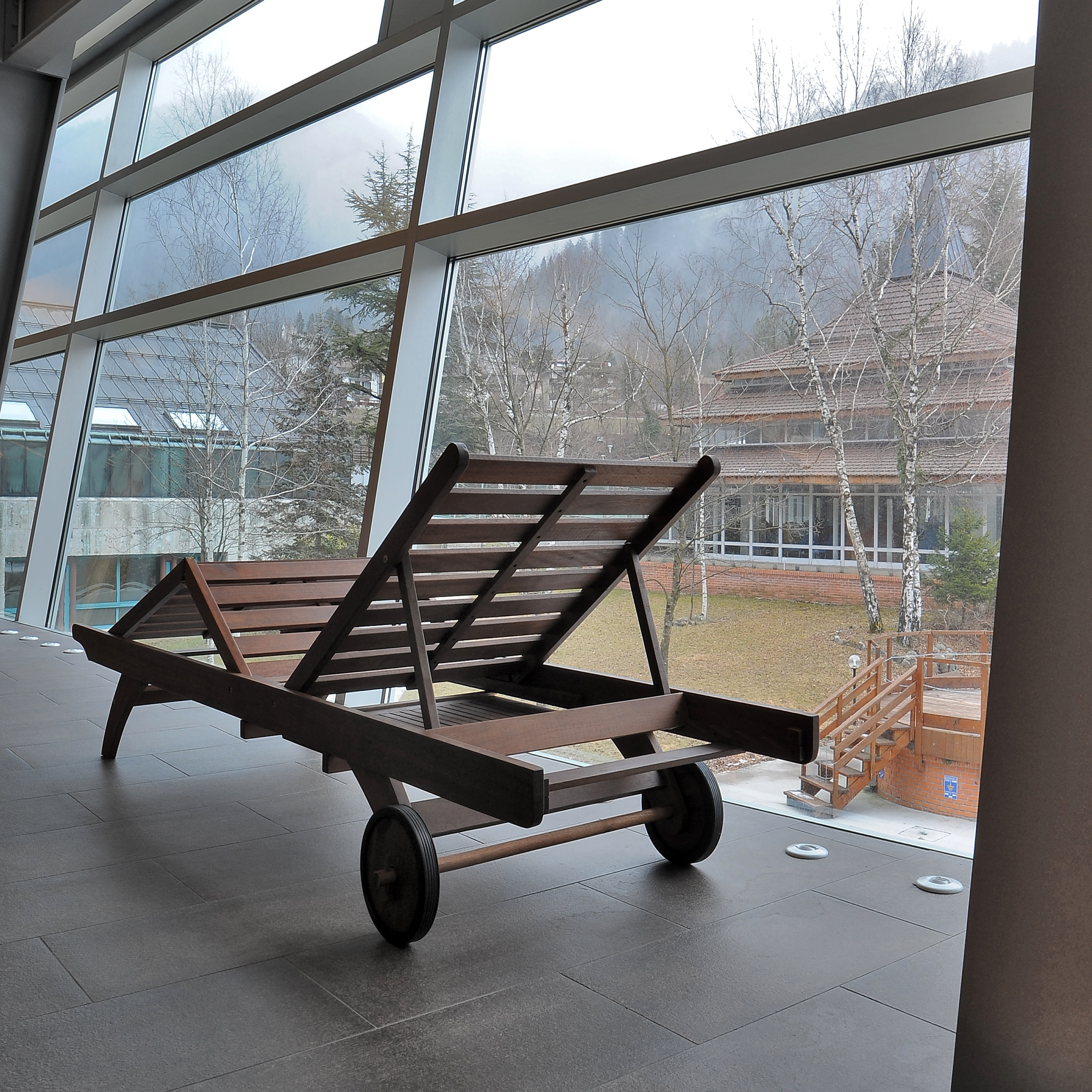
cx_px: 545
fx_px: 1106
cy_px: 549
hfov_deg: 52.5
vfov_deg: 52.5
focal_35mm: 31
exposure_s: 1/2
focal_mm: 24
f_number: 16
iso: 200
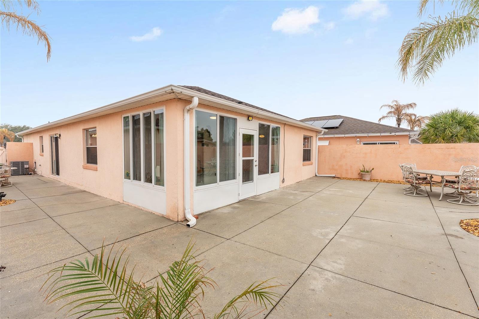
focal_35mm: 14
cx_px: 240
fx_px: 186
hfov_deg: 104.3
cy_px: 160
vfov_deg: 81.2
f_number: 7.1
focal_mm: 14
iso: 400
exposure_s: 1/250
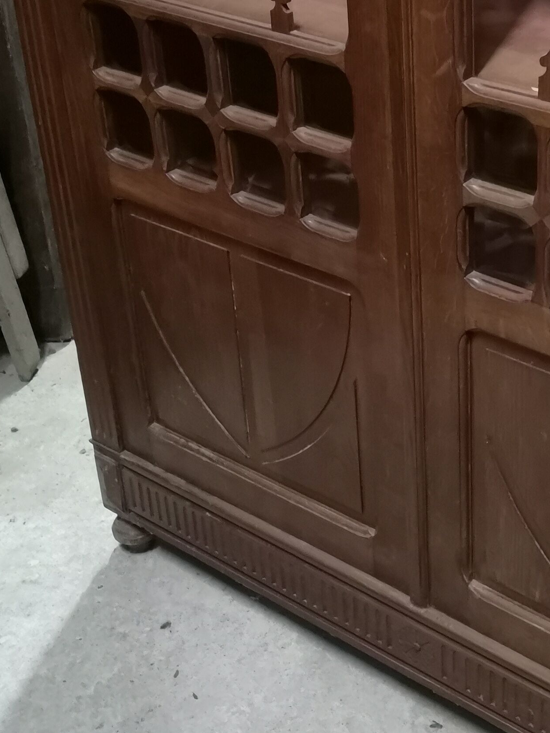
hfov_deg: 24.0
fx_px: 1250
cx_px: 521
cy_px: 211
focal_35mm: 59
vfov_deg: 32.3
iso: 2000
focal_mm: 5.58
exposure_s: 1/17.1
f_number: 1.8
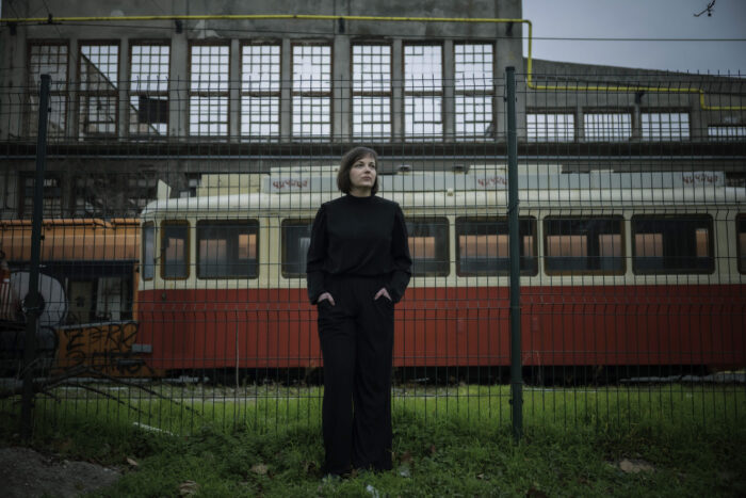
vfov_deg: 32.6
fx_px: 850
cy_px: 249
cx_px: 373
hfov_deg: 47.4
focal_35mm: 41
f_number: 2.8
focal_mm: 41
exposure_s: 1/800
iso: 640
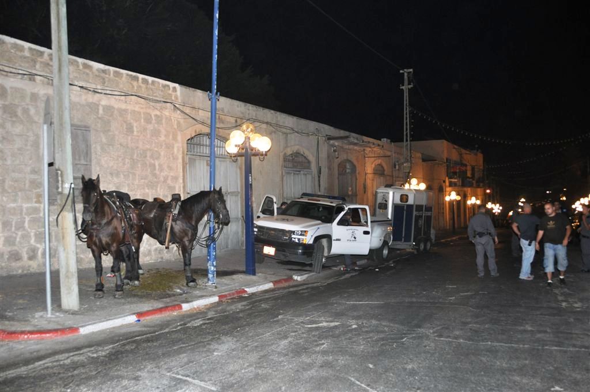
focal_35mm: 30
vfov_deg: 43.5
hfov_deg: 62.0
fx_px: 491
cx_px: 295
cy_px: 196
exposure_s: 1/60
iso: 800
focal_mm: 20
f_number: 4
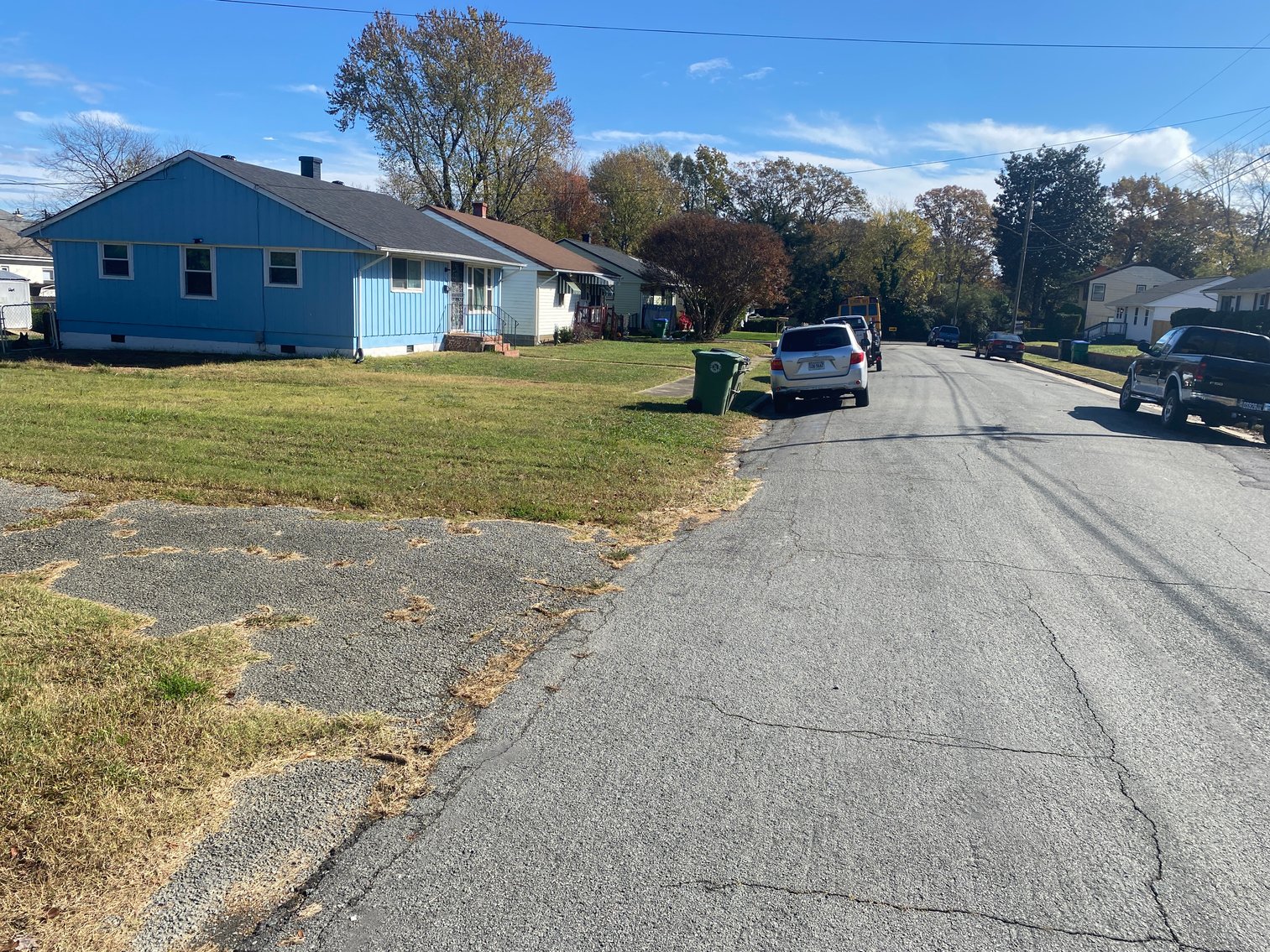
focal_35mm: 26
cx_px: 635
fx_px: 954
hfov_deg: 67.3
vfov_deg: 53.1
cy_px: 476
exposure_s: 1/2513
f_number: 1.8
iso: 32
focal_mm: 4.25
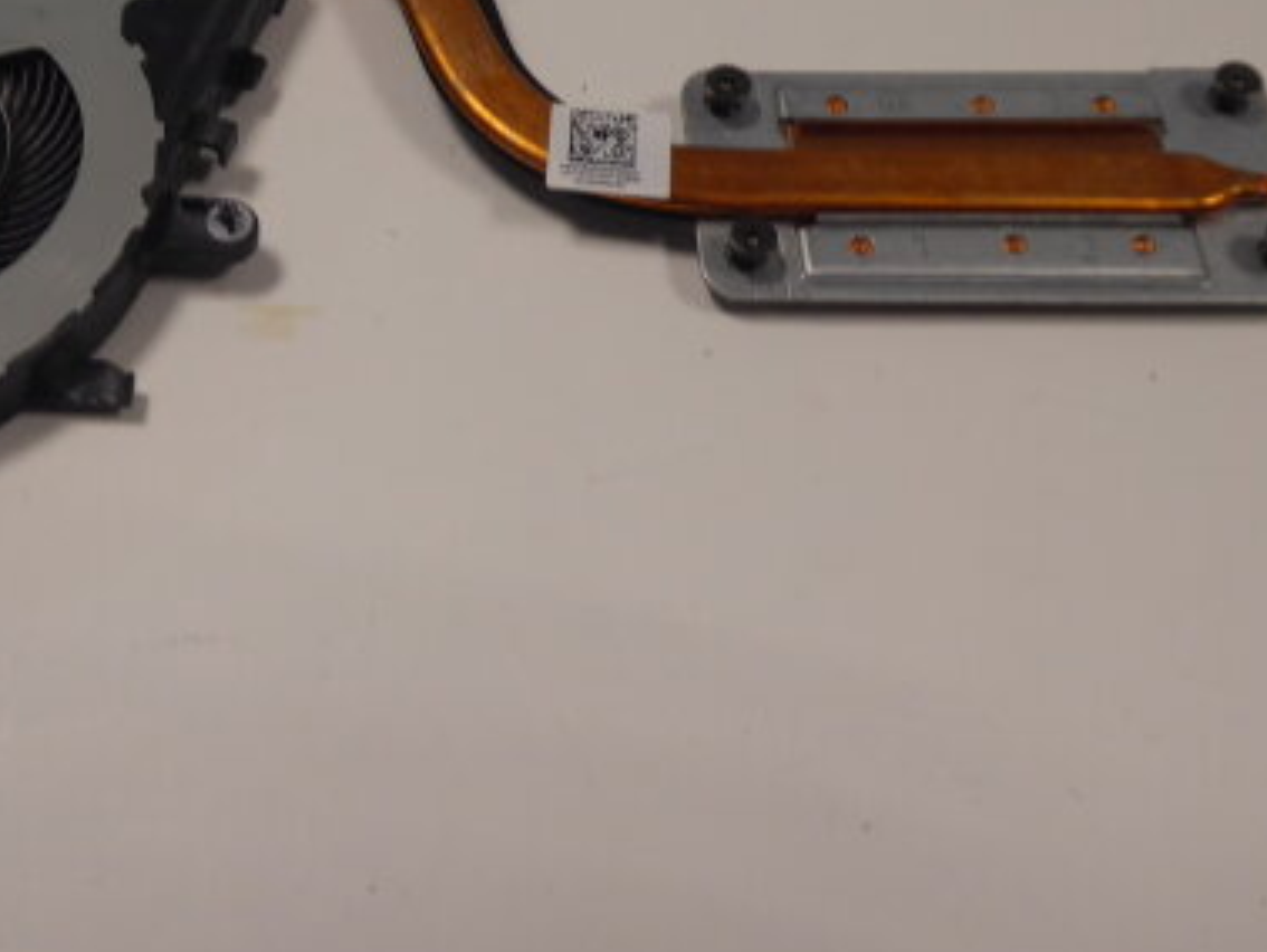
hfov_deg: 40.1
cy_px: 255
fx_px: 1685
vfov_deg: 31.1
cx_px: 325
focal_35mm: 46
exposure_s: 1/60
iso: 200
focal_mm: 5
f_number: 3.5
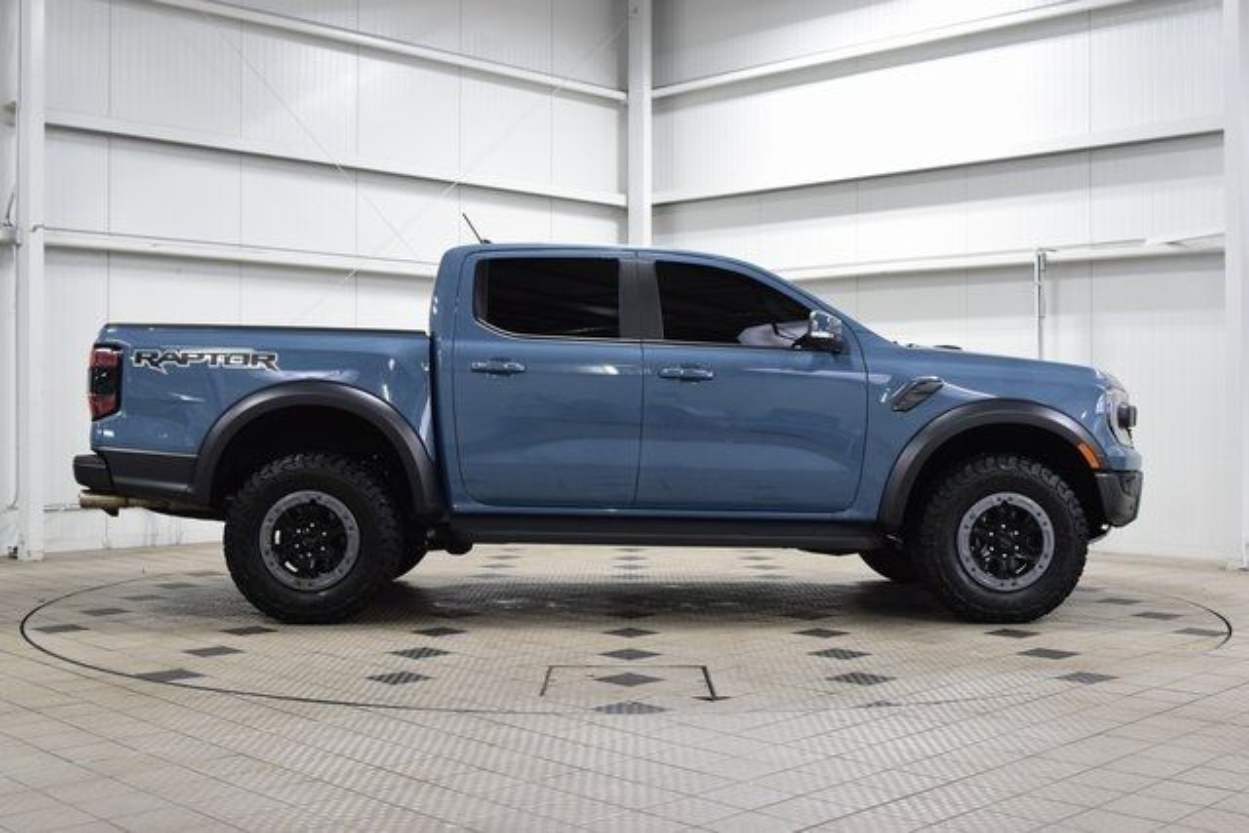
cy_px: 416
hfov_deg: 45.0
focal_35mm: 44
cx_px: 624
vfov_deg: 30.9
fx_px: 1509
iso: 1600
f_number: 5.6
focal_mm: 29
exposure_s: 1/60
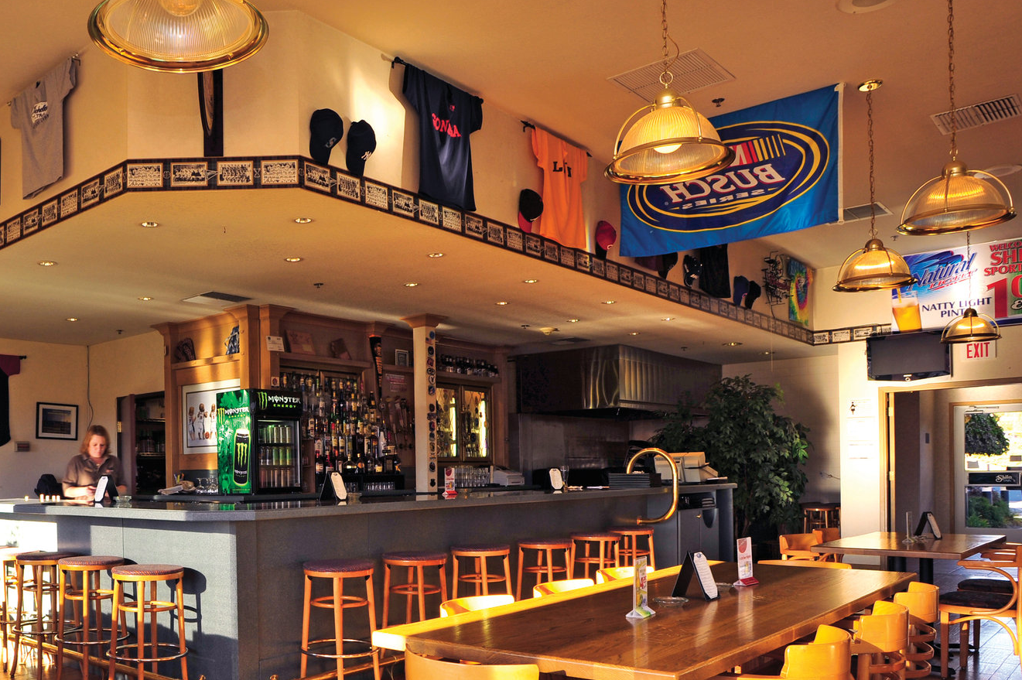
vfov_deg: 41.5
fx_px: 879
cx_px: 308
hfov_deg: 58.4
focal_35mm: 31
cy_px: 472
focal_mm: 20
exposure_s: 1/20
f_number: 11
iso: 400
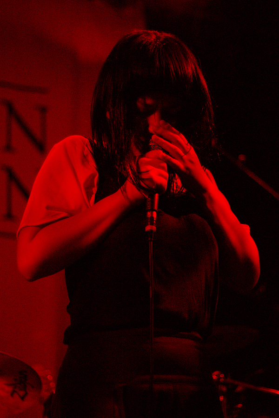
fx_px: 872
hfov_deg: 18.2
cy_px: 209
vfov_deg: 27.0
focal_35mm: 75
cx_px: 140
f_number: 1.4
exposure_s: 1/50
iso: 1600
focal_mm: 50
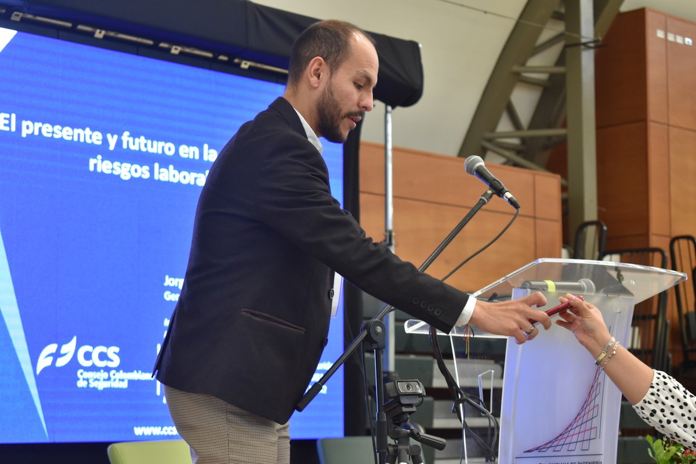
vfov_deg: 16.6
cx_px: 348
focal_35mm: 82
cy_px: 232
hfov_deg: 24.6
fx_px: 1595
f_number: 5.6
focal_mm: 55
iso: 800
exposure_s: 1/100
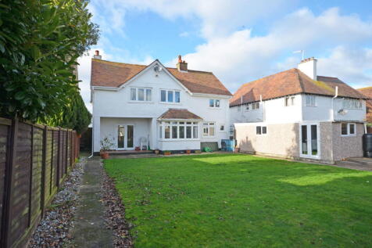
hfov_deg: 81.2
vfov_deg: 59.5
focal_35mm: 21
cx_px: 186
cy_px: 124
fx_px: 217
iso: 200
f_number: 8
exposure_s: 1/250
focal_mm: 14
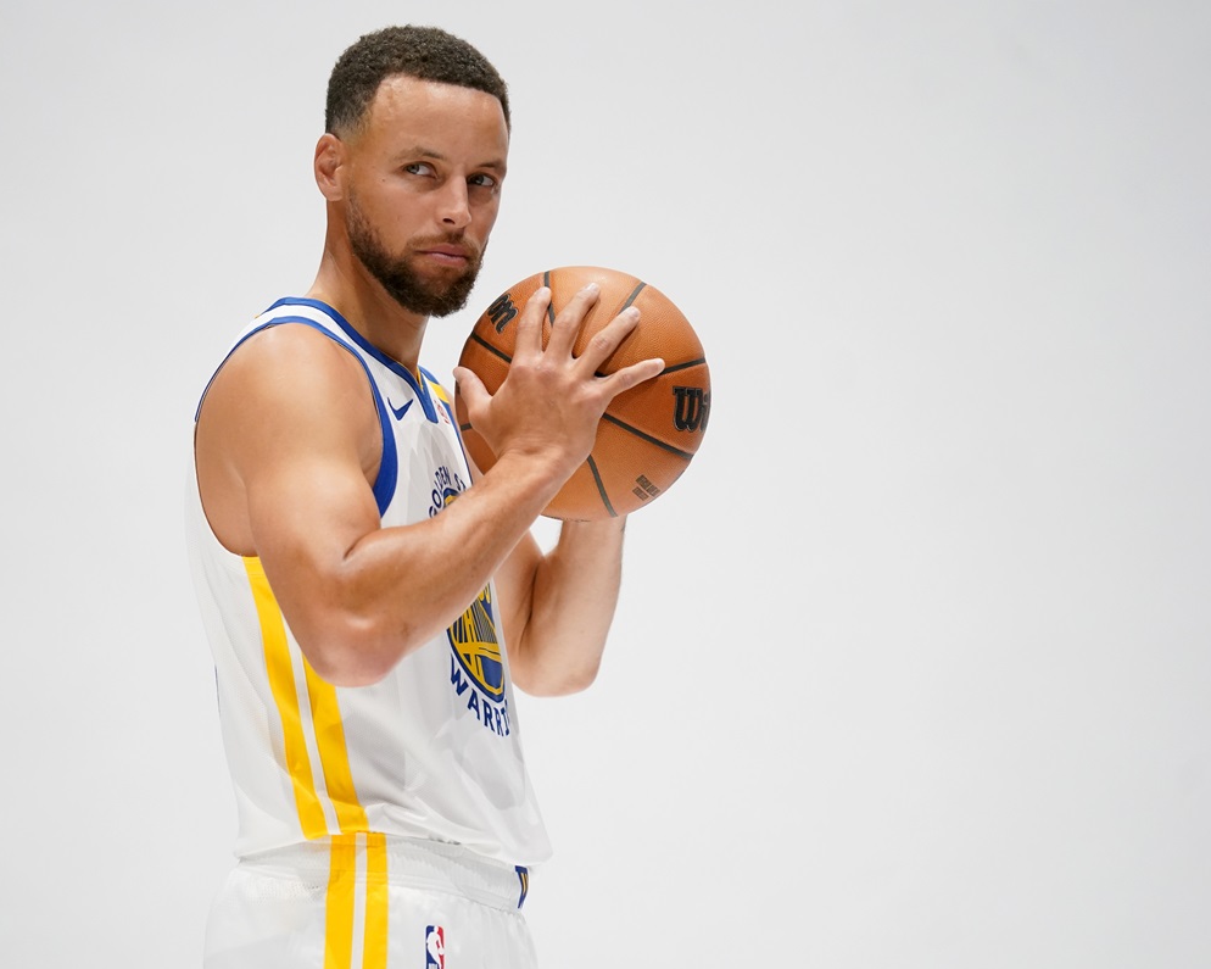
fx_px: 7920
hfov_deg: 8.7
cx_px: 481
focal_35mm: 221
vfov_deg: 7.0
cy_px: 486
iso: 4000
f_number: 2.8
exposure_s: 1/640
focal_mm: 195
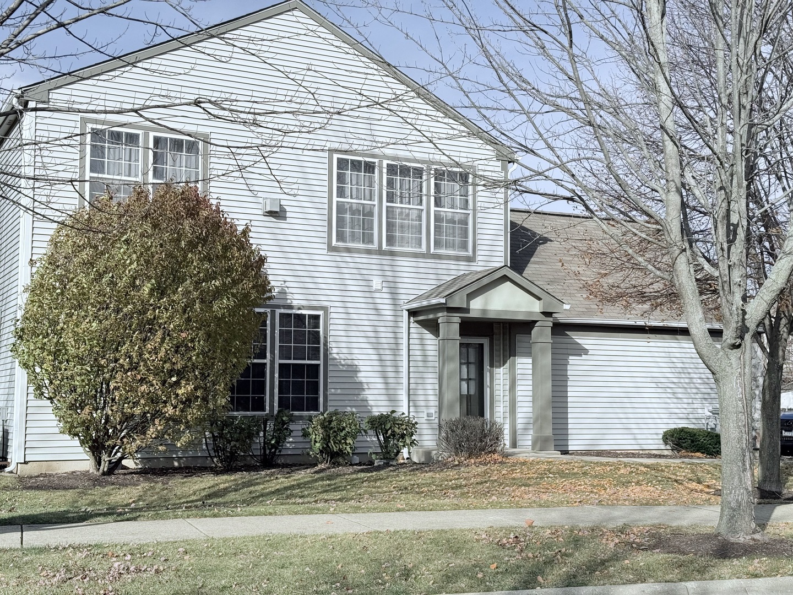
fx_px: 1100
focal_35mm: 48
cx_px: 396
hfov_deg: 39.7
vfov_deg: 30.3
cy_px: 298
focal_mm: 6.76
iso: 64
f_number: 1.78
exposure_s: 1/7874
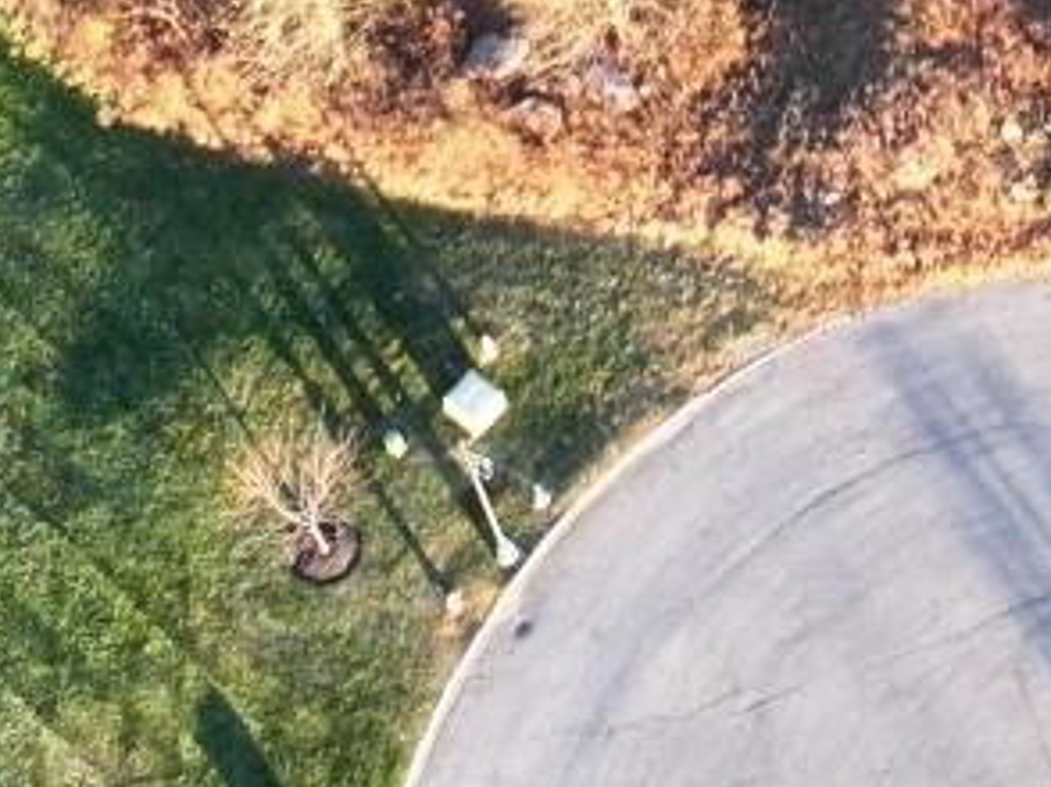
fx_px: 4460
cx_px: 1308
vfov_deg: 9.0
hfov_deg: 13.0
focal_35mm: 147
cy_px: -1170
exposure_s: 1/120
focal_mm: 12.29
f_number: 2.8
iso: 110
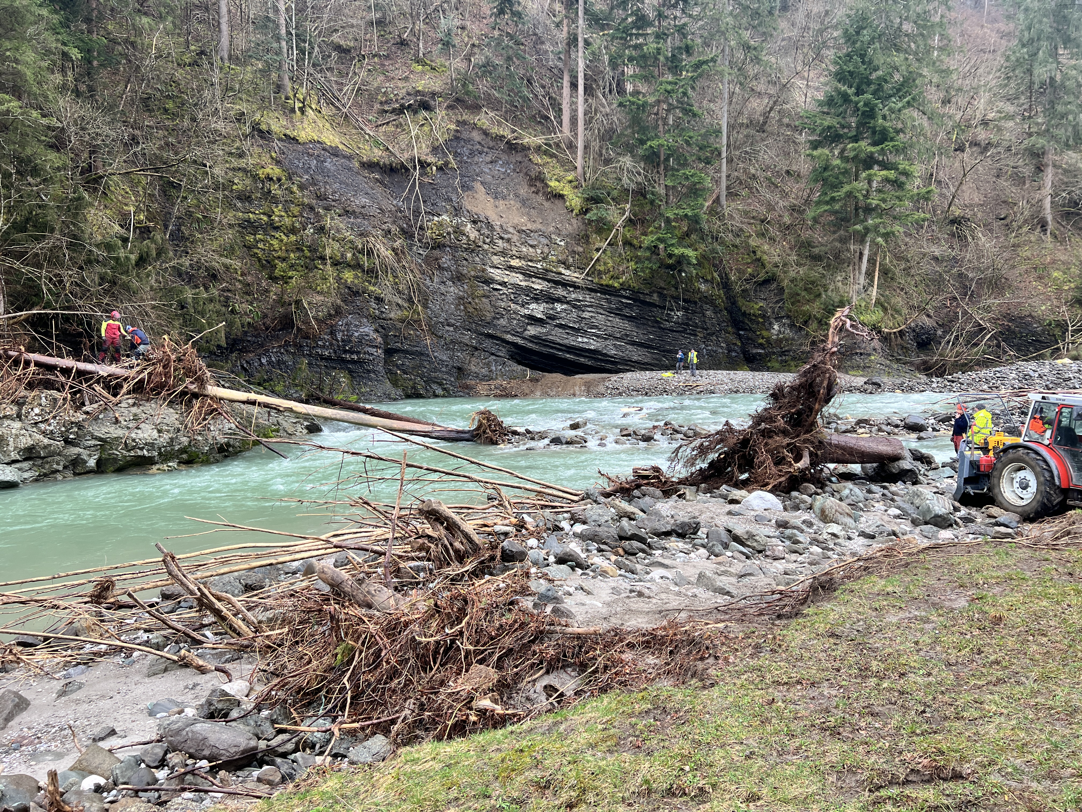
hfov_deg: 67.3
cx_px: 541
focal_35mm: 26
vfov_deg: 53.1
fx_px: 813
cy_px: 406
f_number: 1.5
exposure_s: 1/286
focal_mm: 5.7
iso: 40
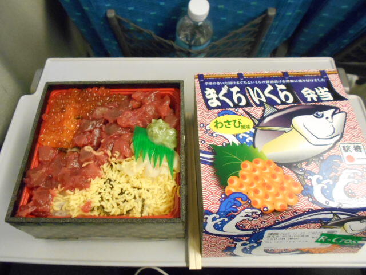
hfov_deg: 67.3
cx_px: 183
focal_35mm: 26
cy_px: 138
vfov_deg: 53.1
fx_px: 275
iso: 800
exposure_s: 1/30
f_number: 3.2
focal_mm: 4.6
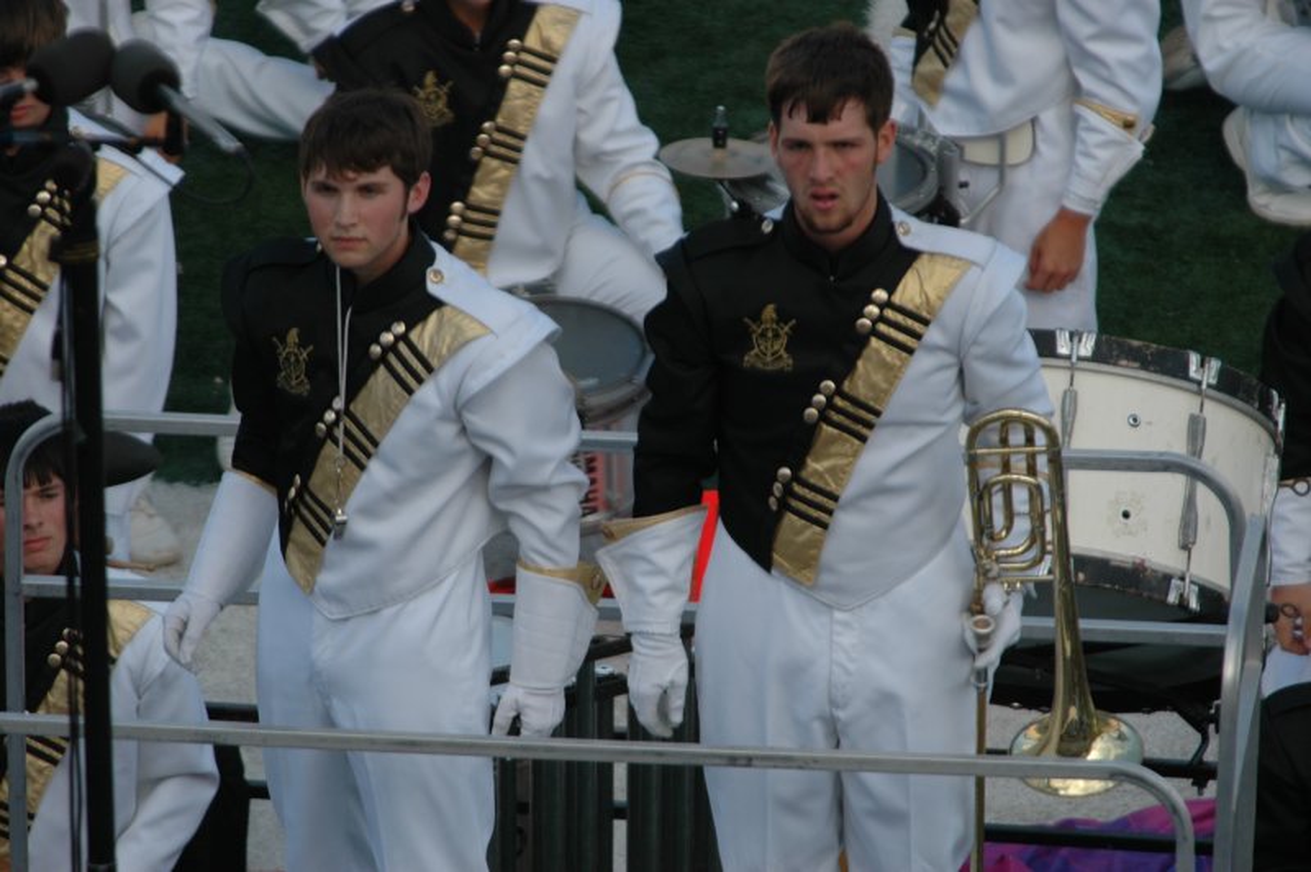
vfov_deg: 2.3
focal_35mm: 600
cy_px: 436
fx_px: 21831
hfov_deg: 3.4
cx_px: 656
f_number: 5.6
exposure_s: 1/500
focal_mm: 400
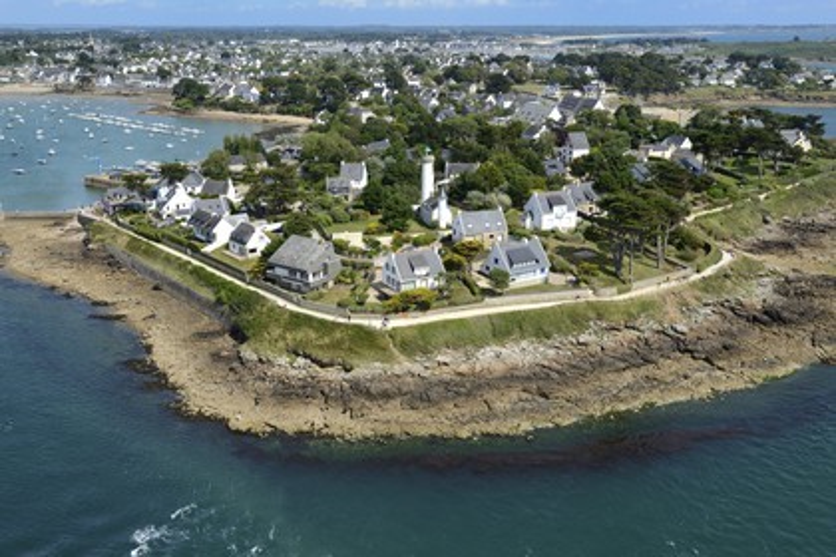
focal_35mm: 34
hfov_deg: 55.8
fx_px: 789
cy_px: 278
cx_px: 418
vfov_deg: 38.9
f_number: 7.1
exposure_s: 1/1000
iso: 400
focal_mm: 34
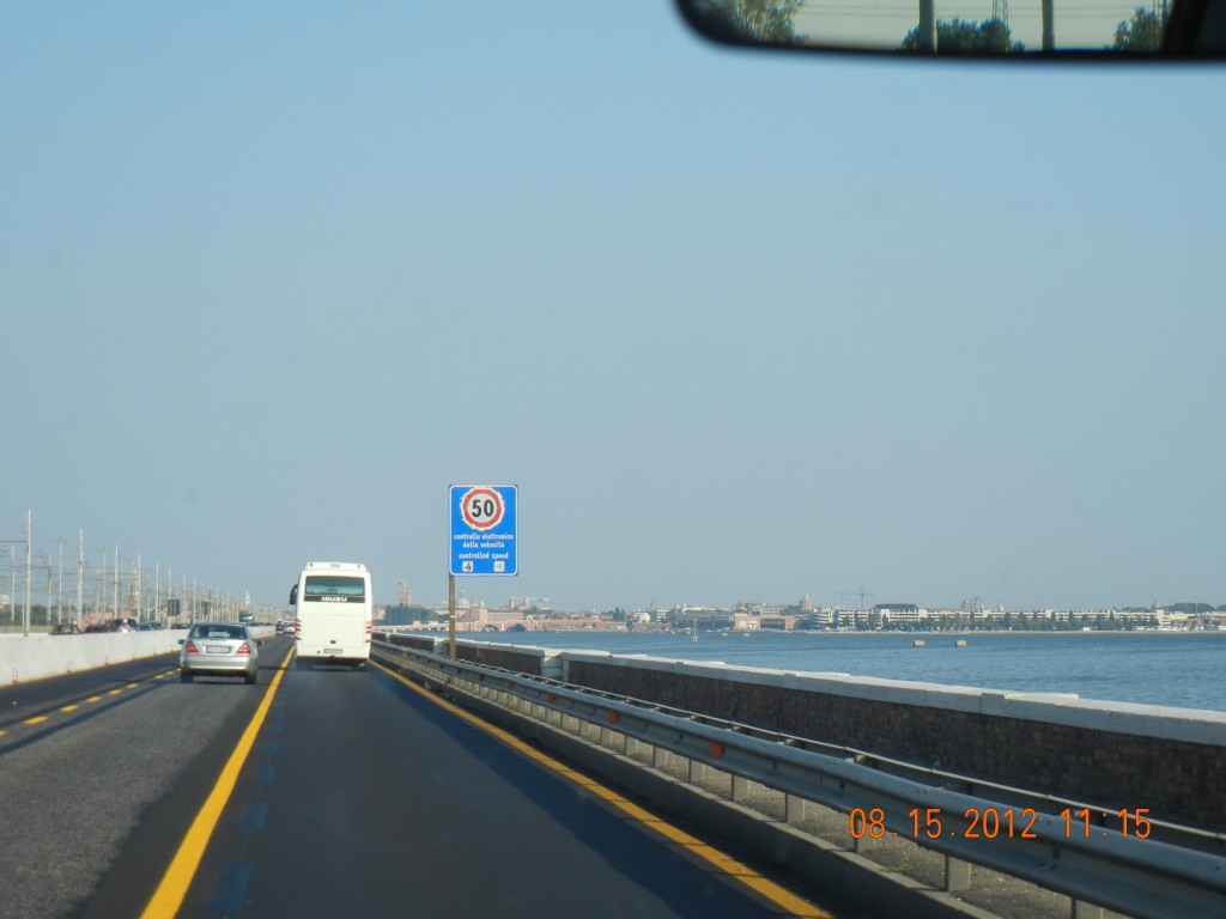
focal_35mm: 102
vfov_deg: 14.5
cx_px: 613
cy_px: 460
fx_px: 3613
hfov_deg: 19.3
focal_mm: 18.3
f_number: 4.5
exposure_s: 1/580
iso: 160
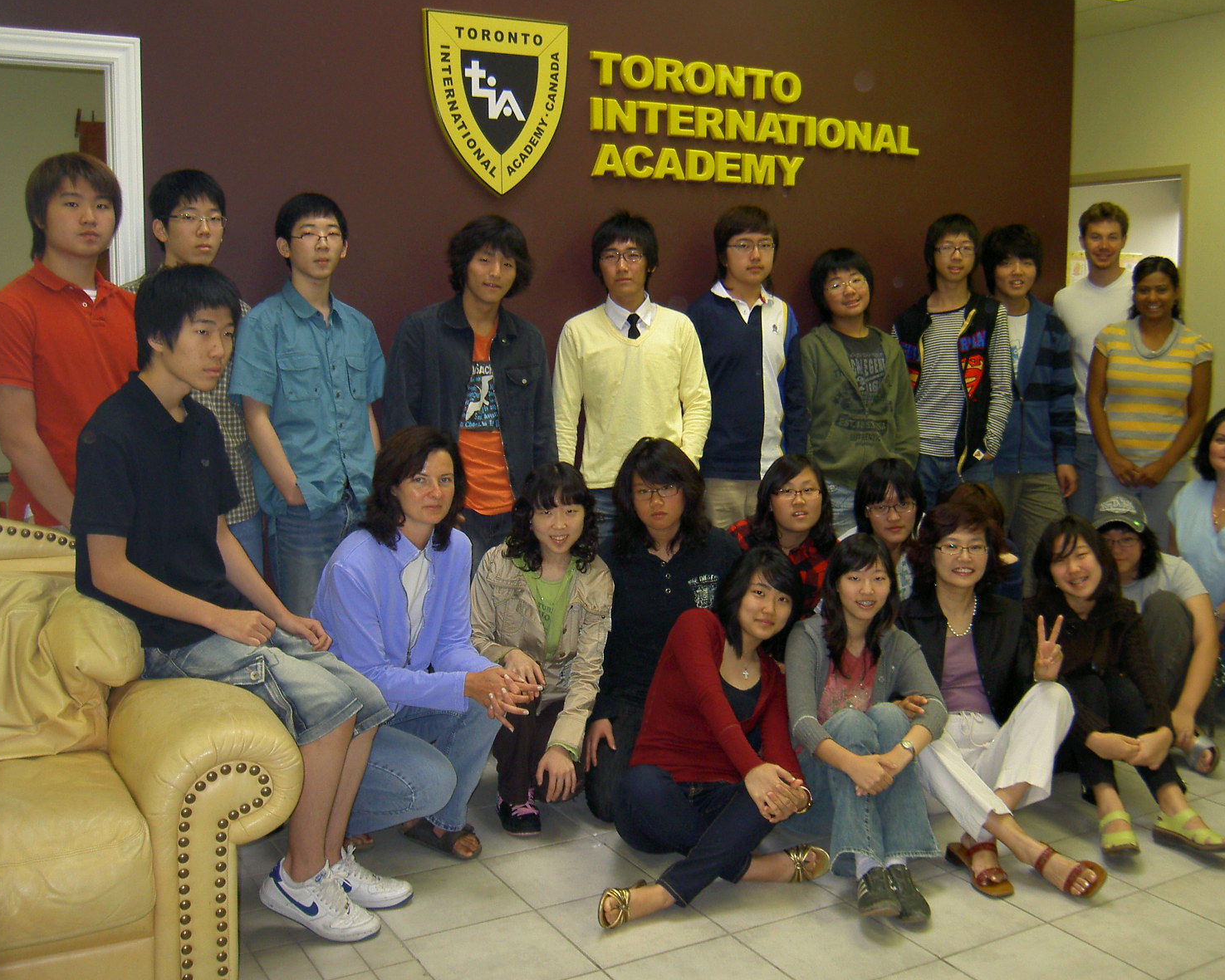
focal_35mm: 36
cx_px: 655
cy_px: 495
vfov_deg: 41.2
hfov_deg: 50.2
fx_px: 1305
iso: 100
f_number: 2.8
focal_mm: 5.6
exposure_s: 1/60
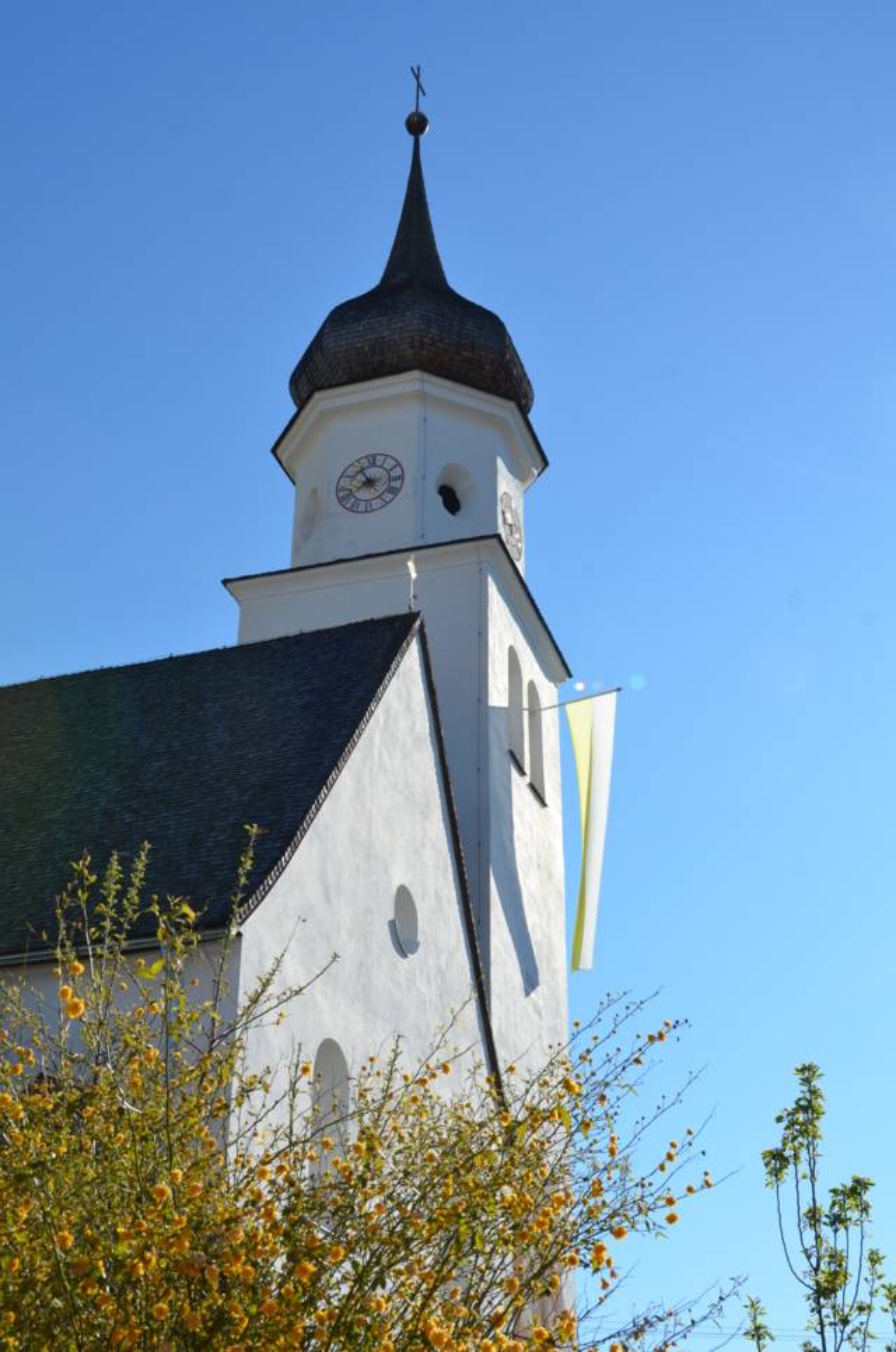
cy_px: 676
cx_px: 448
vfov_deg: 45.0
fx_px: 1631
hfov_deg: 30.7
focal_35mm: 44
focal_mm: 29
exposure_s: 1/500
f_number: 11
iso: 250
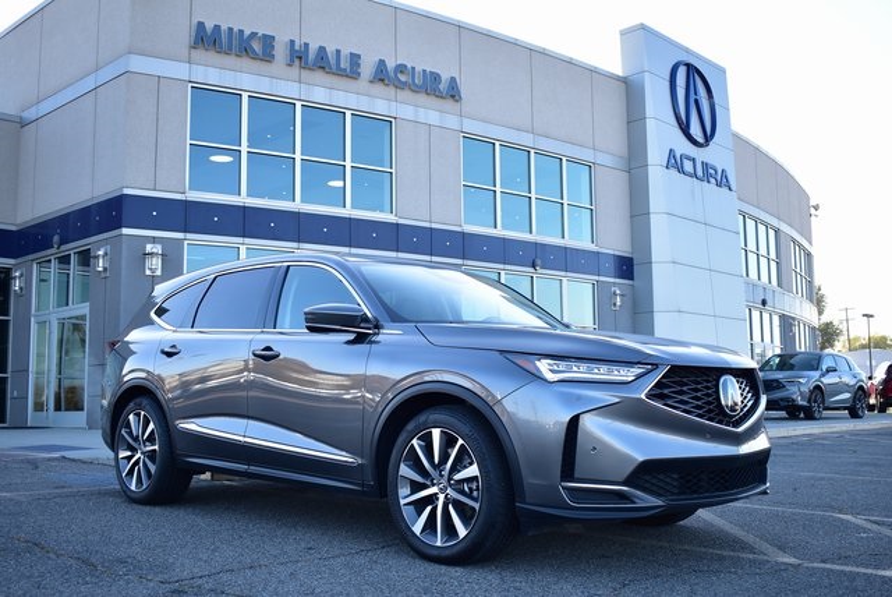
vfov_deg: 35.6
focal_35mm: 38
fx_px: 930
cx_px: 446
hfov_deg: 51.2
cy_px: 298
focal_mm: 25
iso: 100
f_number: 5
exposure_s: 1/100
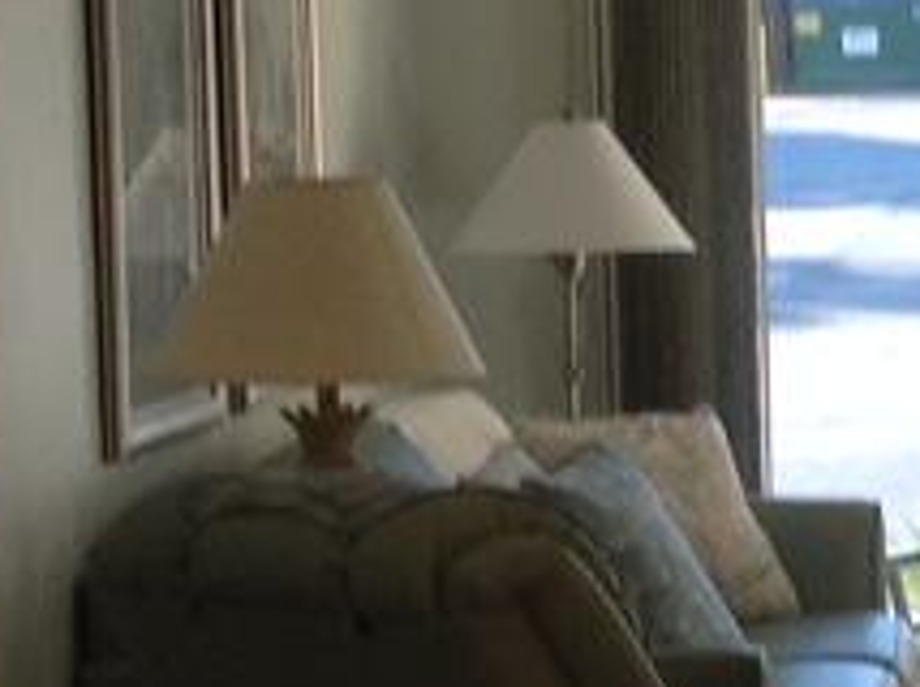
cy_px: 352
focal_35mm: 212
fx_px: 5628
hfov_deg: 9.2
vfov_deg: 7.0
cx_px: 1277
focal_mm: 4.28
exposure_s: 1/120
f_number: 2.4
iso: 64
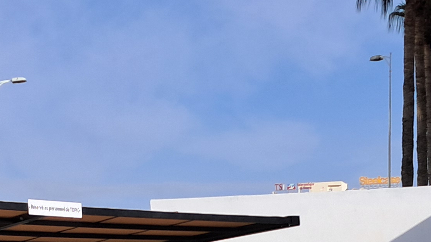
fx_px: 1234
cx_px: 186
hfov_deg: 19.8
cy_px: 380
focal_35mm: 108
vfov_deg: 10.8
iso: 50
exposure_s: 1/858
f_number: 1.8
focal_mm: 4
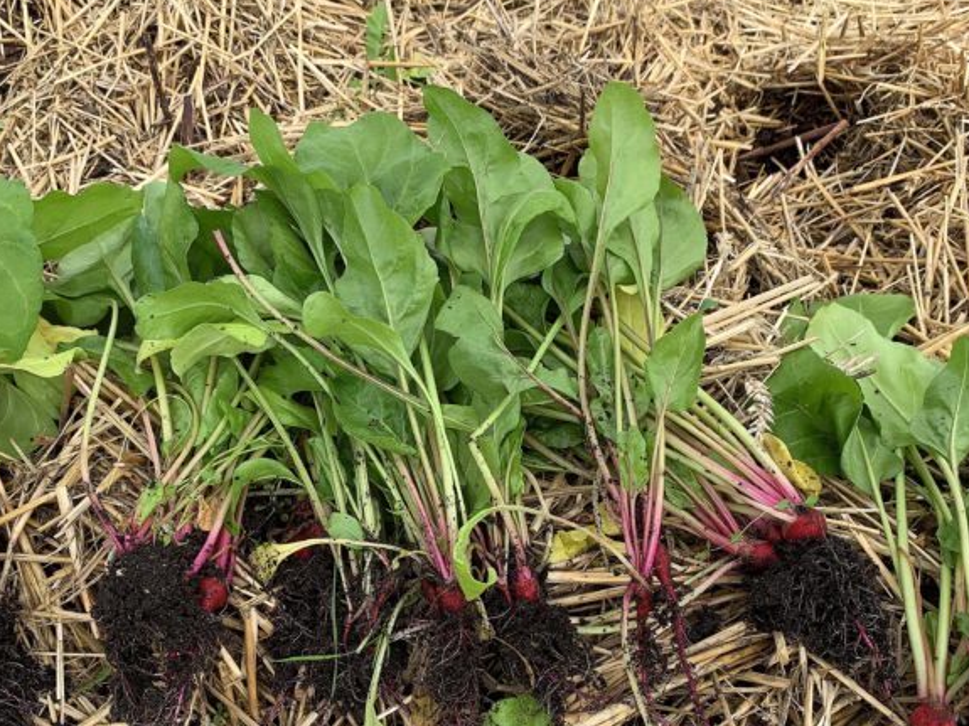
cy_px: 477
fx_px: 1064
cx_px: 401
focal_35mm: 38
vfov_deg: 37.4
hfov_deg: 48.8
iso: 25
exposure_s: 1/783
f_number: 1.8
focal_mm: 4.25
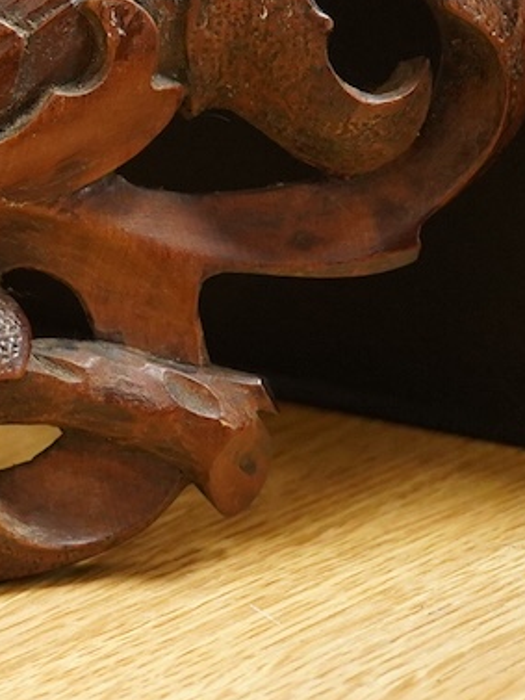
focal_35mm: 129
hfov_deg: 10.9
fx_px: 2607
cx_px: -339
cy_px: 227
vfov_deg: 15.2
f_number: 3.5
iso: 2500
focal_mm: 30
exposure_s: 1/160
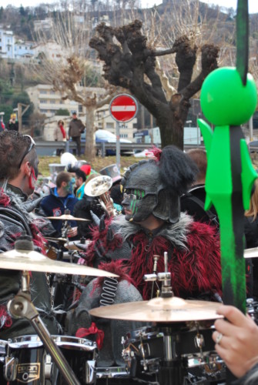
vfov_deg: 35.0
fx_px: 611
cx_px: 129
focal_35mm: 57
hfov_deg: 23.9
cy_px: 192
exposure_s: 1/160
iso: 200
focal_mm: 38
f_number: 6.3
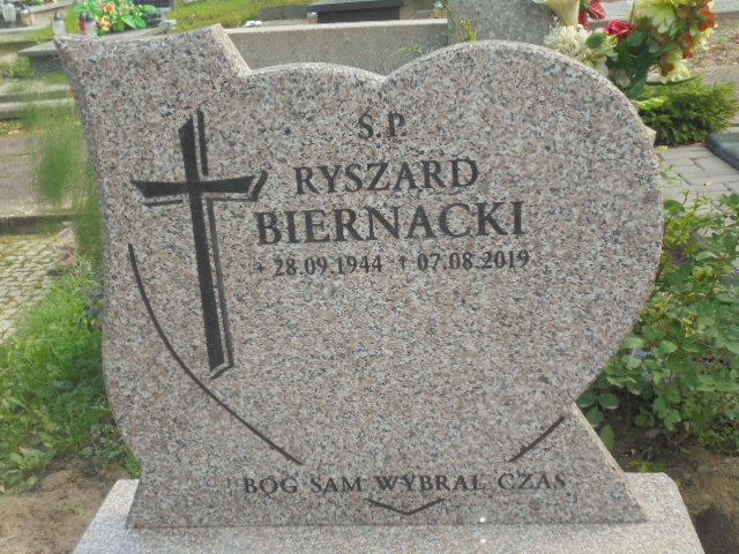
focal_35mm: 43
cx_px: 370
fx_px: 918
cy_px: 277
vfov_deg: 33.6
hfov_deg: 43.9
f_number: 4.5
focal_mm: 7.8
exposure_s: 1/80
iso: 100
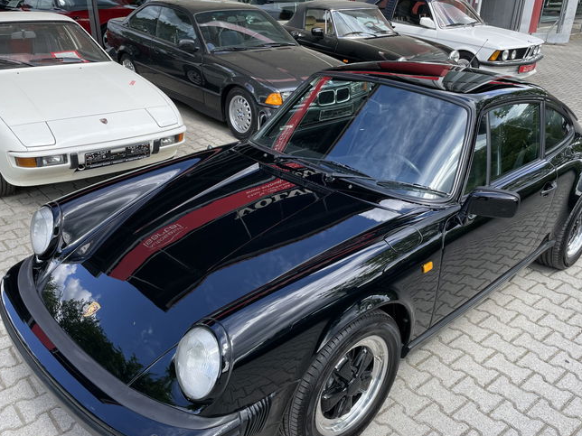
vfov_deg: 45.4
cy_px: 240
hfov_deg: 58.3
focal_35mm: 31
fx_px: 521
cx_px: 295
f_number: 1.6
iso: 32
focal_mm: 4.2
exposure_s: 1/548
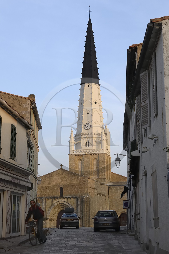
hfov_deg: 22.6
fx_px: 424
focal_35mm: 60
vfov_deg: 33.4
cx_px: 84
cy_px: 127
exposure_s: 1/100
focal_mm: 40
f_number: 6.3
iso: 100
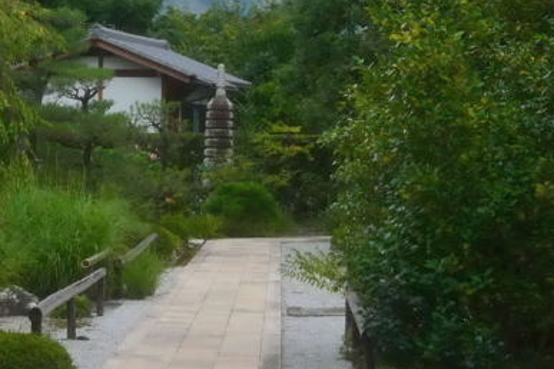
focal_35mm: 127
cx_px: 92
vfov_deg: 10.7
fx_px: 1954
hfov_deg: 16.0
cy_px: 50
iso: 900
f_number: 22
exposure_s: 1/30
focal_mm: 32
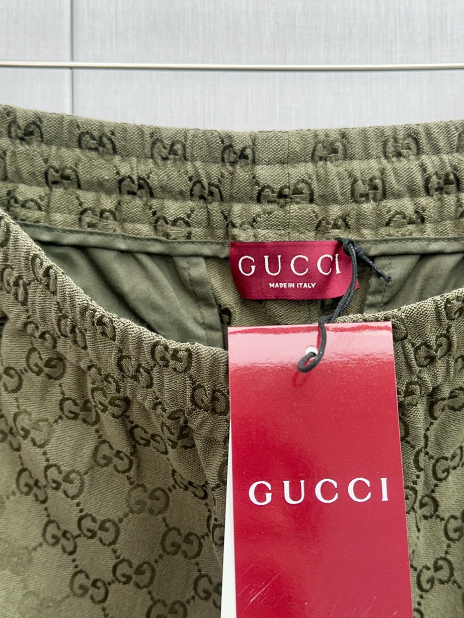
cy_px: 321
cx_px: 253
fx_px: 733
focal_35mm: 41
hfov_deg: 35.1
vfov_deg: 45.8
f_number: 1.78
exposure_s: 1/141
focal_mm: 6.86
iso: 64
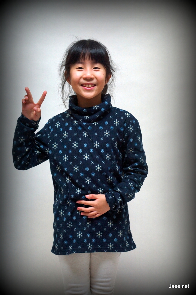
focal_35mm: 75
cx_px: 98
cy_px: 148
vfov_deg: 27.0
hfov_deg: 18.2
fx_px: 612
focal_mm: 50
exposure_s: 1/160
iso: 800
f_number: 4
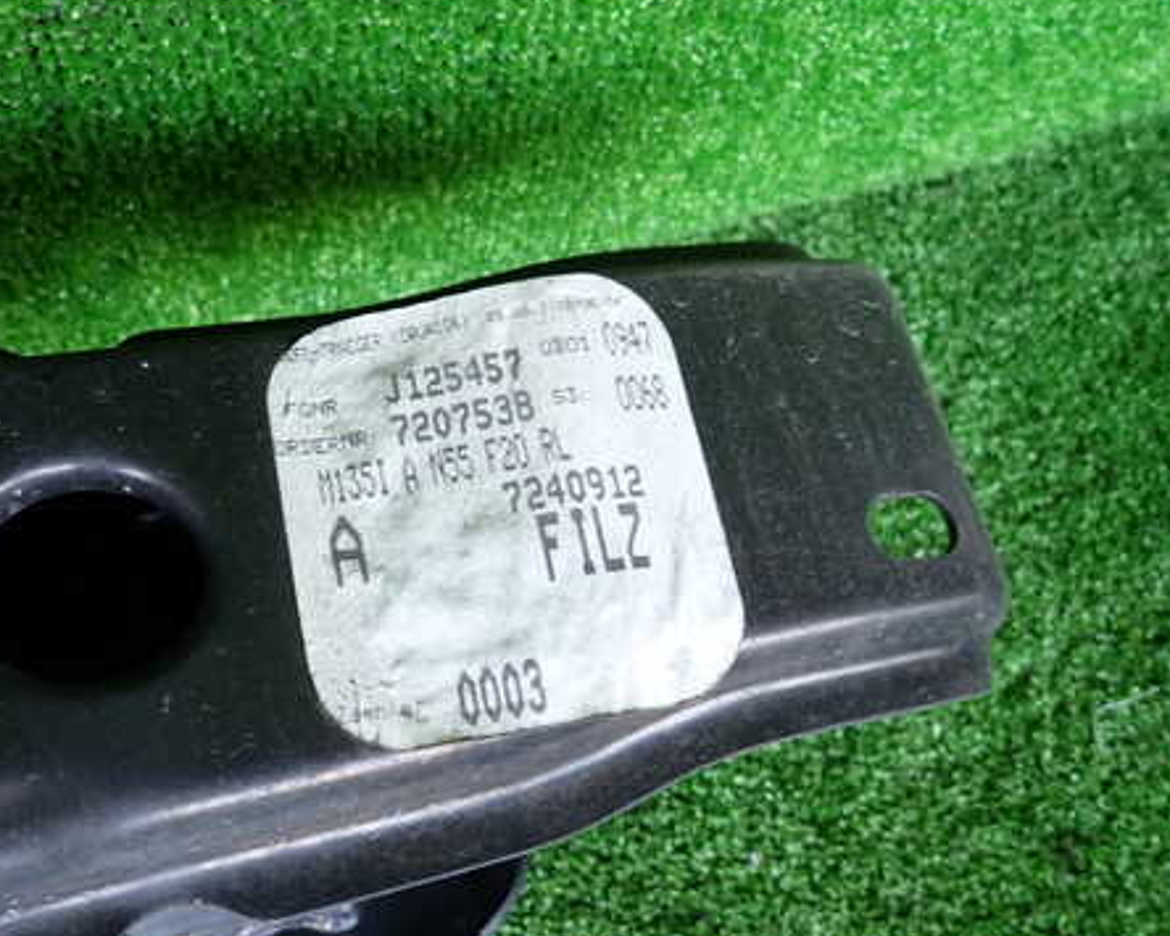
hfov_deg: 53.9
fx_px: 1142
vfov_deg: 44.5
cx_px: 474
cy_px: 514
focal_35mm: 33
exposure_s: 1/40
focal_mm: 4.5
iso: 200
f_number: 2
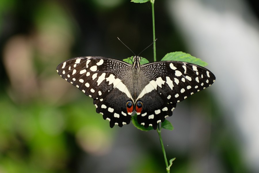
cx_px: 130
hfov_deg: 4.6
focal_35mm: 450
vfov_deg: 3.1
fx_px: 3237
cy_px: 86
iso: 1000
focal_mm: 300
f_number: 5.6
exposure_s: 1/450
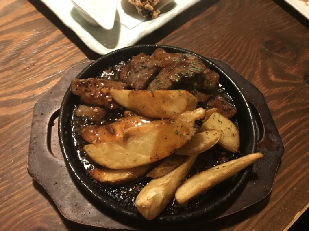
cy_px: 116
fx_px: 250
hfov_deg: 63.4
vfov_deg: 49.7
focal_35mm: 28
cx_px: 154
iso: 100
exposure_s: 1/5
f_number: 1.8
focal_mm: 3.99
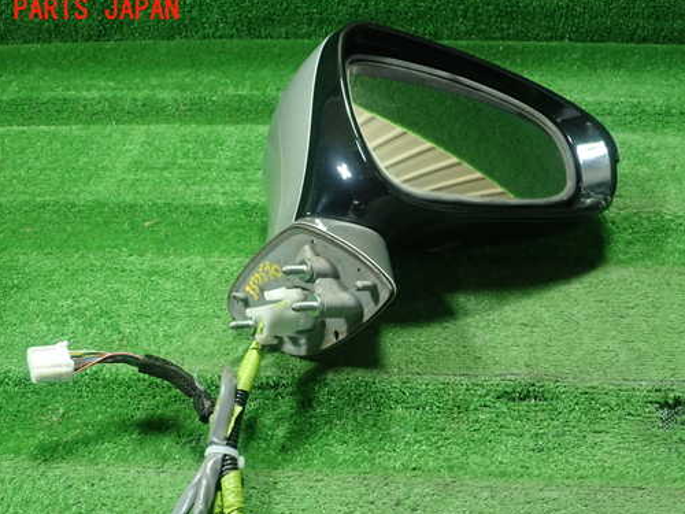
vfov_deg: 39.5
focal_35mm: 36
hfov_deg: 51.4
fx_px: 712
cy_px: 302
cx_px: 341
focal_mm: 5.5
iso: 500
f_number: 2.3
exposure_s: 1/125
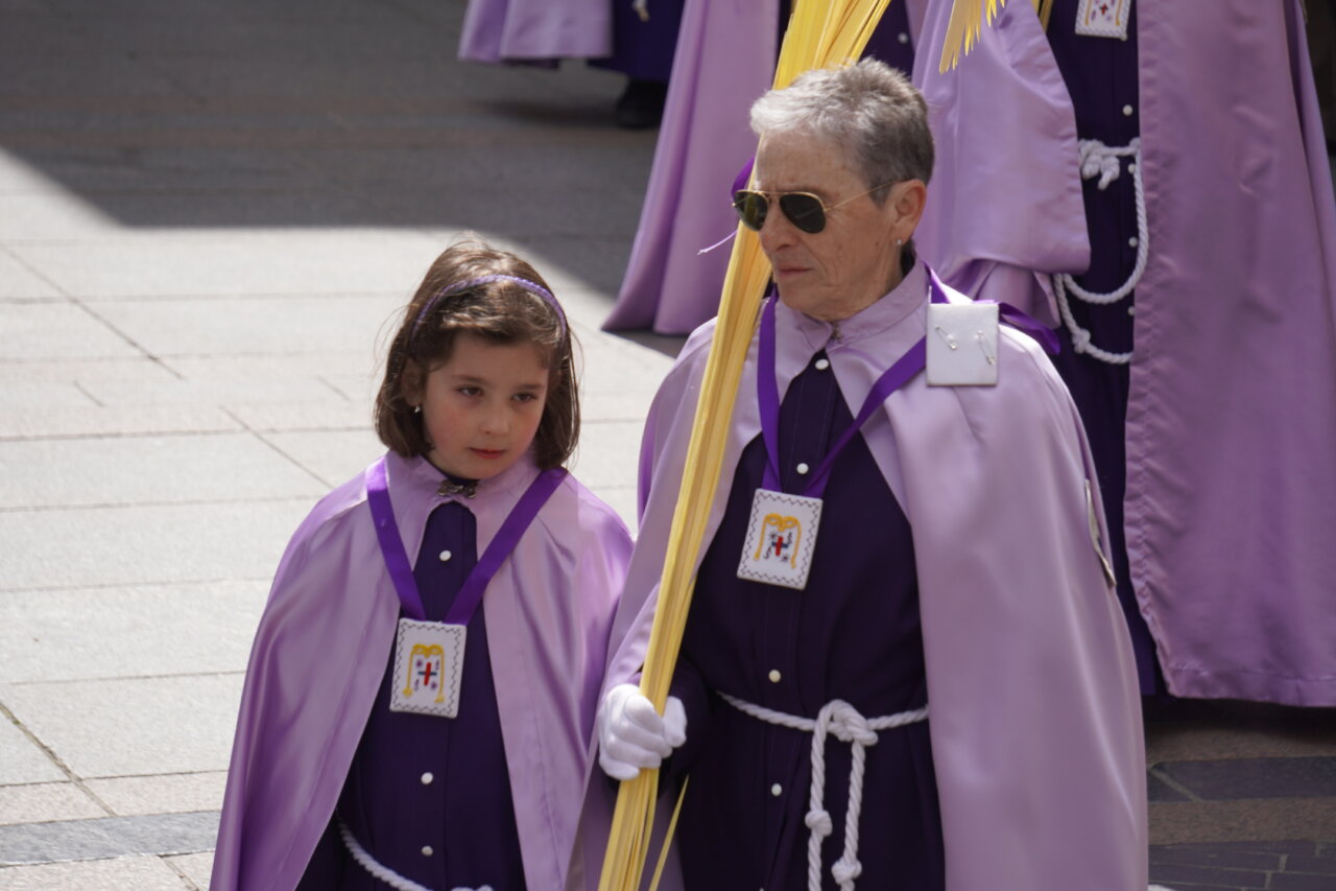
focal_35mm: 207
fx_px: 7680
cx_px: 668
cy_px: 446
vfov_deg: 6.6
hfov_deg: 9.9
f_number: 6.3
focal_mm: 138
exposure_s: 1/400
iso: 100
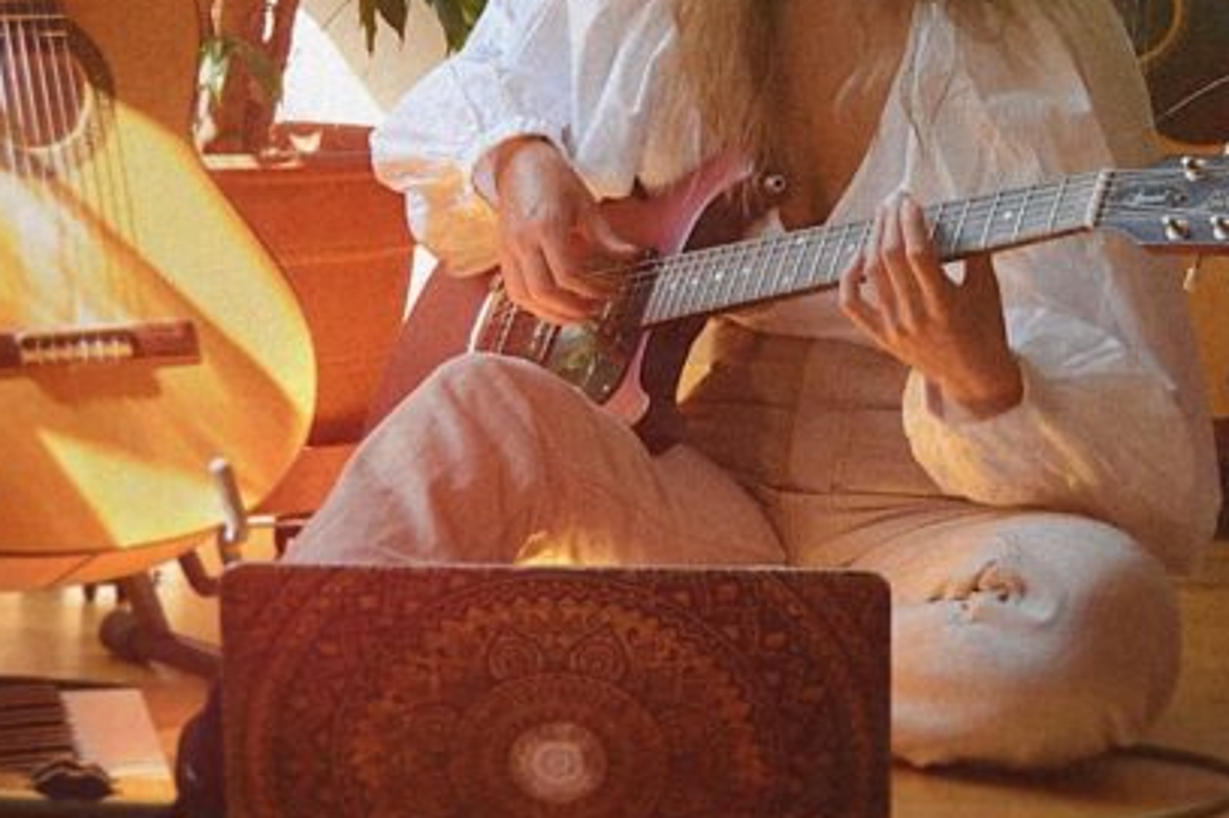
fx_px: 5432
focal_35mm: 159
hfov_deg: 12.8
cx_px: 996
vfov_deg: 8.6
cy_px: 75
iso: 400
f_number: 5.3
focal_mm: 45
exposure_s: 1/60
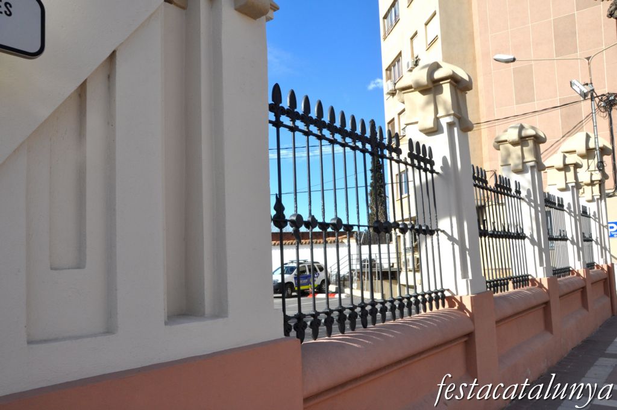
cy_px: 205
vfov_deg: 43.5
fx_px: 514
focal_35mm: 30
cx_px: 308
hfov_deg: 62.0
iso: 500
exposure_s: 1/500
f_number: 11
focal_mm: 20
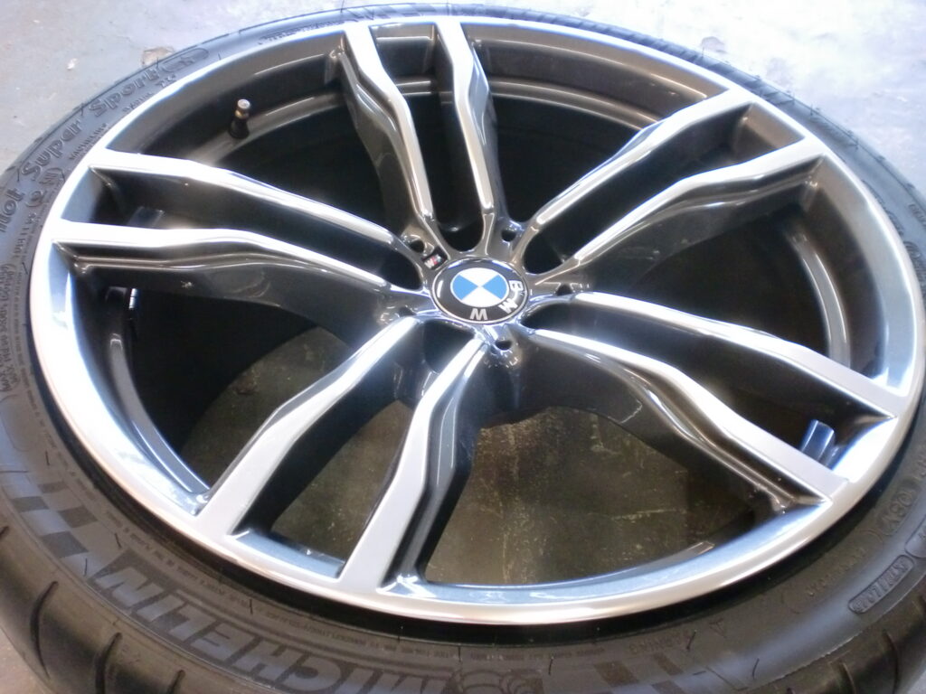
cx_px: 463
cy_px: 347
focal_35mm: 35
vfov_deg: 40.7
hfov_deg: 52.6
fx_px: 936
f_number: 3.1
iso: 400
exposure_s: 1/30
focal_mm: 6.3
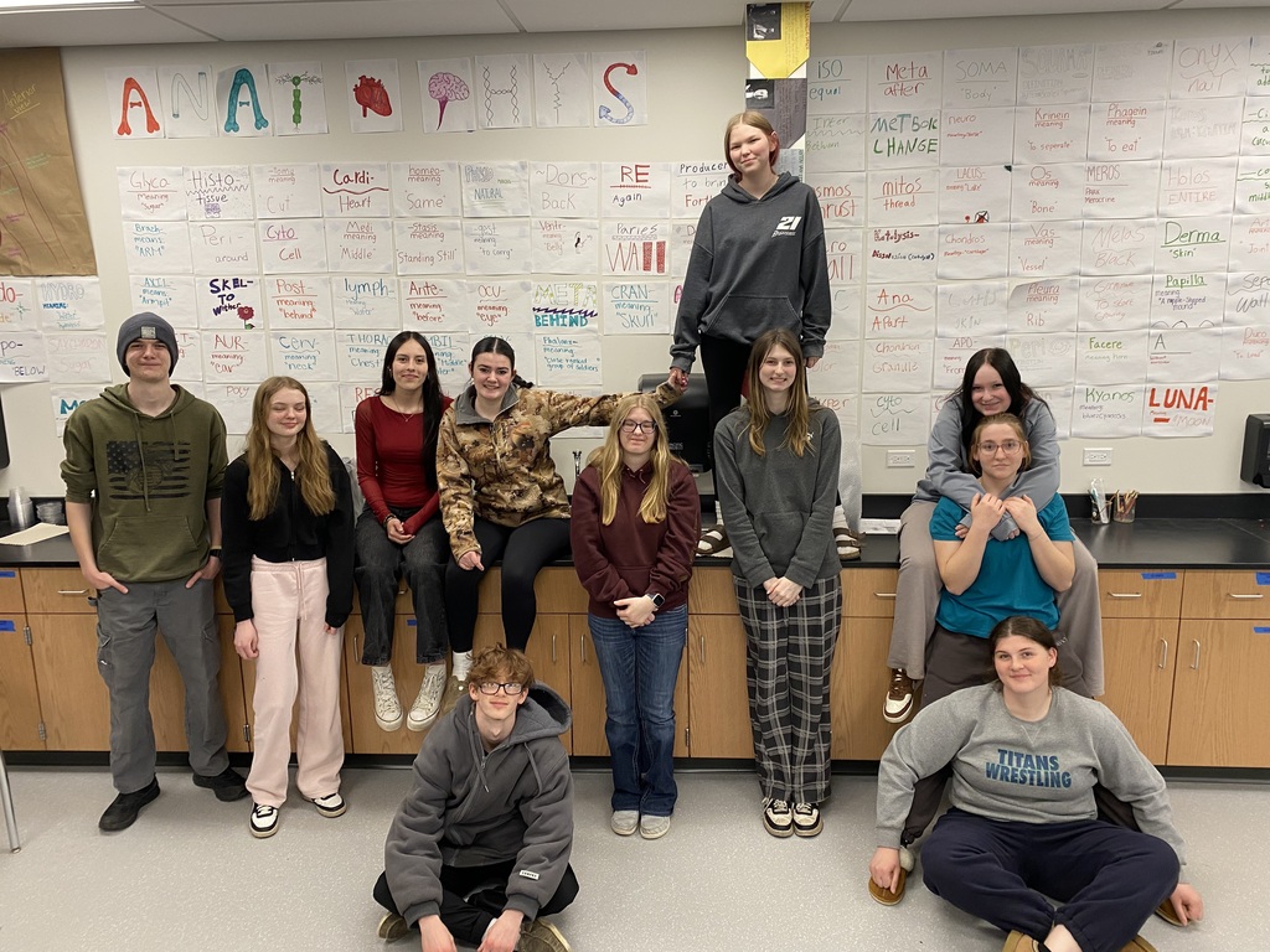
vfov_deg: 53.1
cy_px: 476
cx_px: 635
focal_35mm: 26
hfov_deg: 67.3
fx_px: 954
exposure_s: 1/60
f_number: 1.8
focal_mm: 4.25
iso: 80
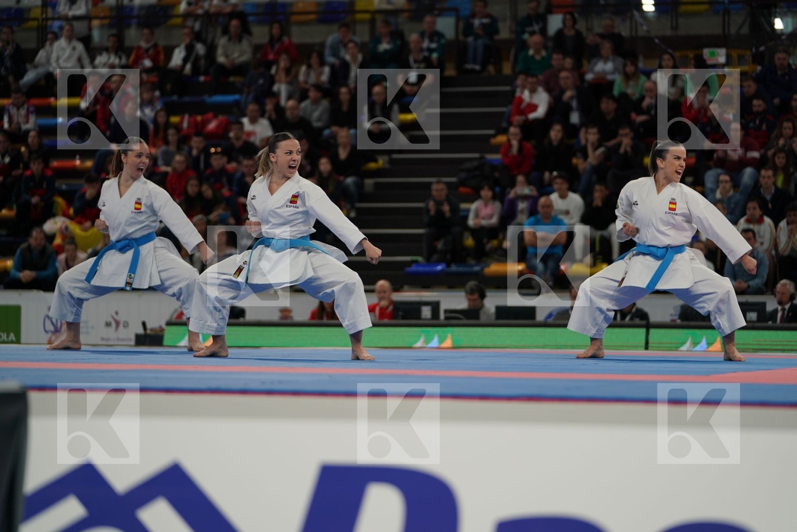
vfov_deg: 11.6
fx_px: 2612
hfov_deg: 17.3
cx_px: 398
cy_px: 266
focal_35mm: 118
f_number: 2.8
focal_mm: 118
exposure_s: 1/500
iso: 500
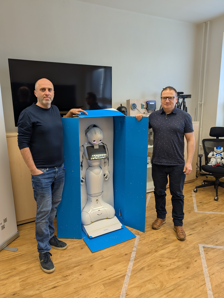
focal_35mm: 24
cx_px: 112
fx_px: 207
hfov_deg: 56.9
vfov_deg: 71.5
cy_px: 149
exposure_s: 1/171
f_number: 1.68
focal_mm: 6.9
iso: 22
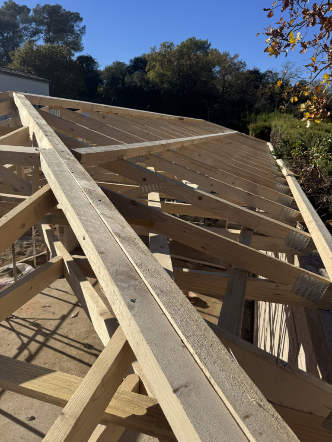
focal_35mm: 24
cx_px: 166
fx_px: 307
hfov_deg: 56.8
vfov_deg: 71.6
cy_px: 221
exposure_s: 1/5814
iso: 80
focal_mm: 6.76
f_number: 1.78
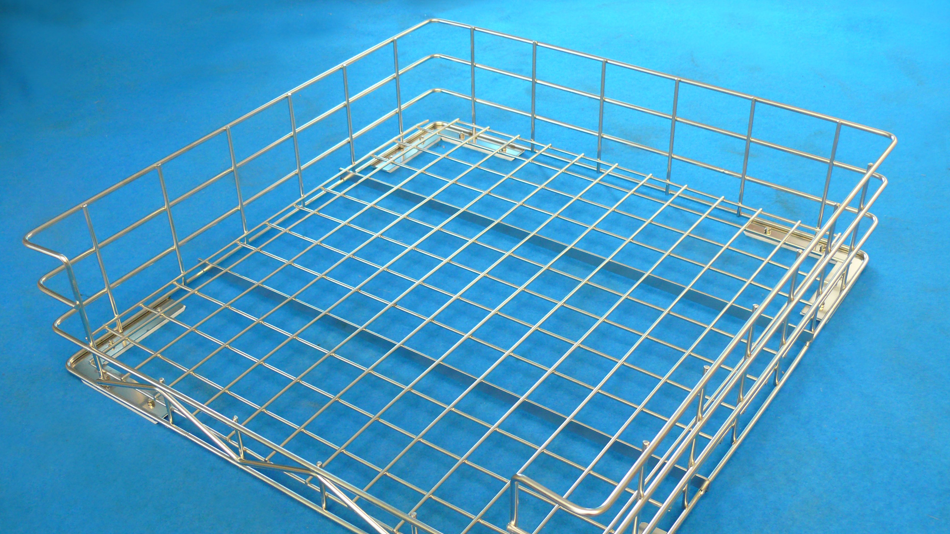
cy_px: 348
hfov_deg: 48.4
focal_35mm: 42
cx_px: 475
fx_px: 1058
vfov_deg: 28.2
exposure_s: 1/20
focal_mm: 8
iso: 200
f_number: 2.8
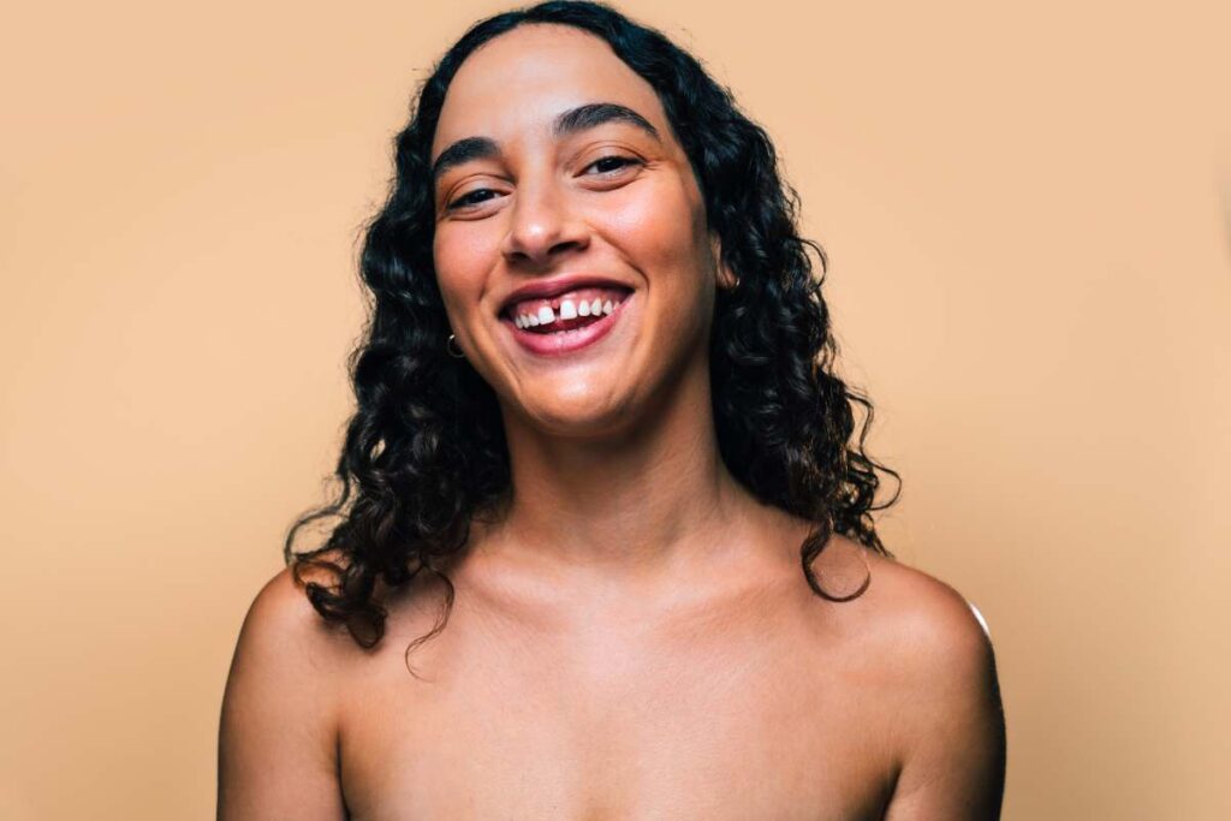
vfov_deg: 34.8
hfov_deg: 50.3
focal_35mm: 38
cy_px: 410
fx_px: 1310
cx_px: 616
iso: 64
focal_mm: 38.3
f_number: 5
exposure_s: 1/160
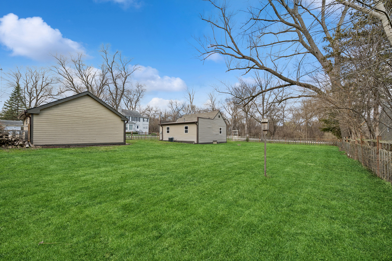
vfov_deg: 81.2
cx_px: 196
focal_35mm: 14
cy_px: 130
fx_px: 152
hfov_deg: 104.3
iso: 200
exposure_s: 1/200
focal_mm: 14
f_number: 8
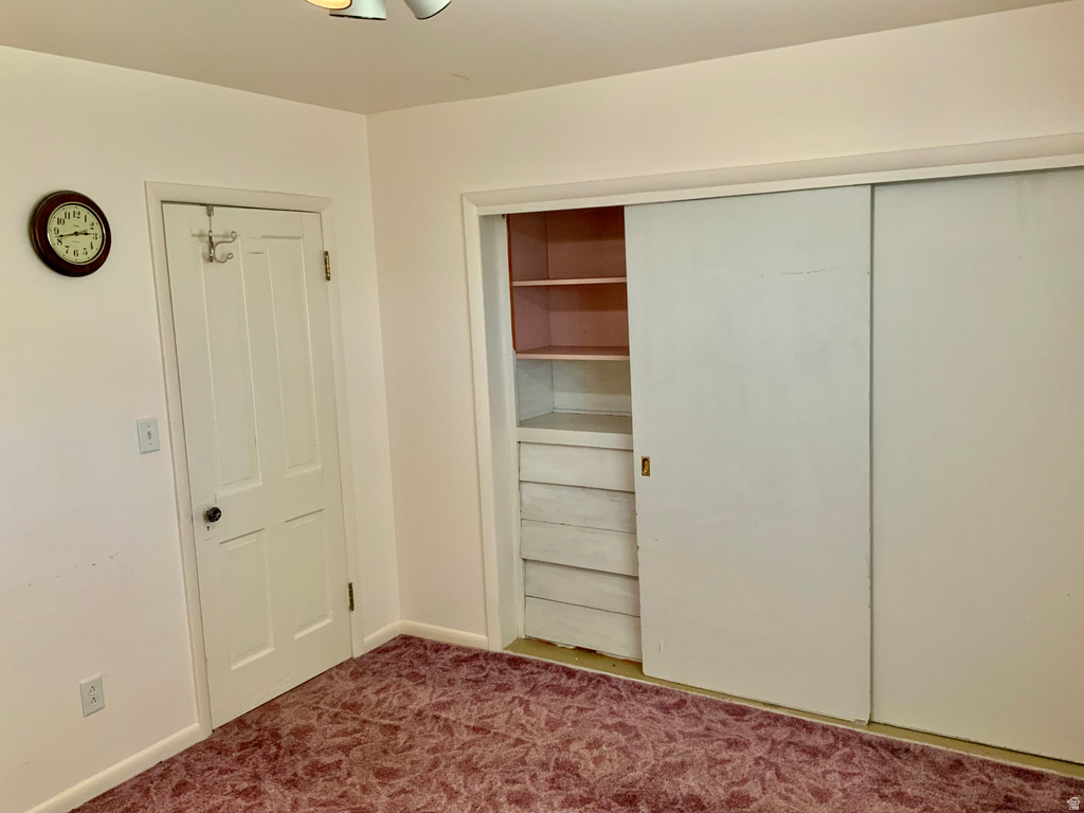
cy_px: 406
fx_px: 908
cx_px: 542
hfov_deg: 61.7
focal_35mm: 29
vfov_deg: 48.2
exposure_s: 1/60
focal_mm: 3
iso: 100
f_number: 1.8
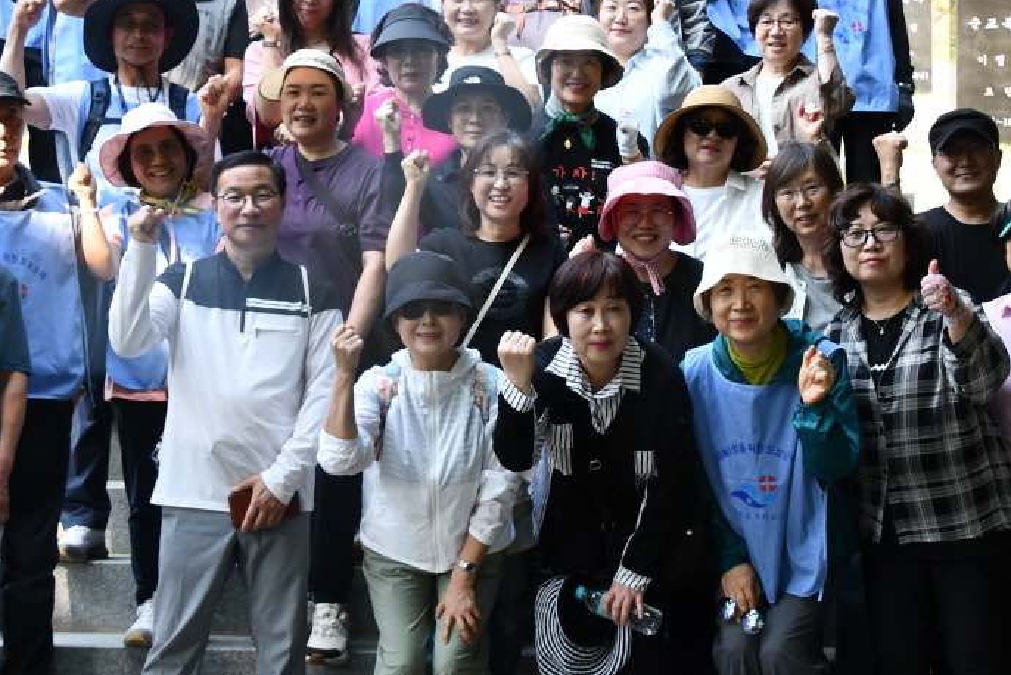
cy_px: 202
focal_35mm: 73
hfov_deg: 27.7
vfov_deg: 18.6
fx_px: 2051
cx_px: 482
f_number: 8
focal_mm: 24
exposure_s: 1/250
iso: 800
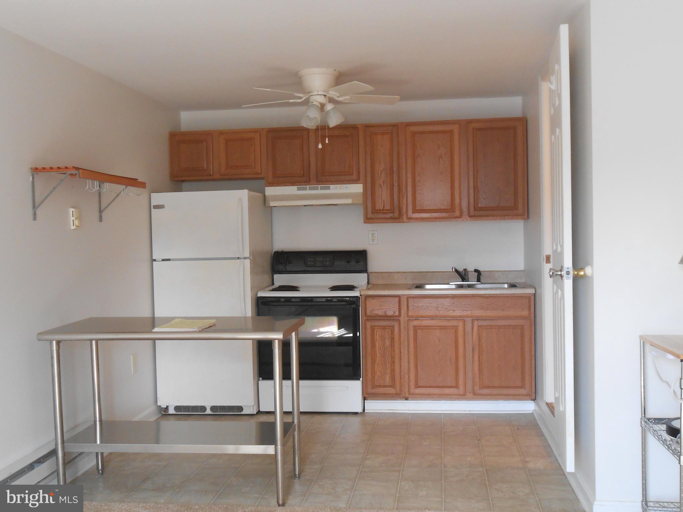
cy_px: 256
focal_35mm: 38
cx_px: 342
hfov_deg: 49.0
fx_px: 750
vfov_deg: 37.7
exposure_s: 1/30
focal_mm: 6.8
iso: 250
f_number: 4.2
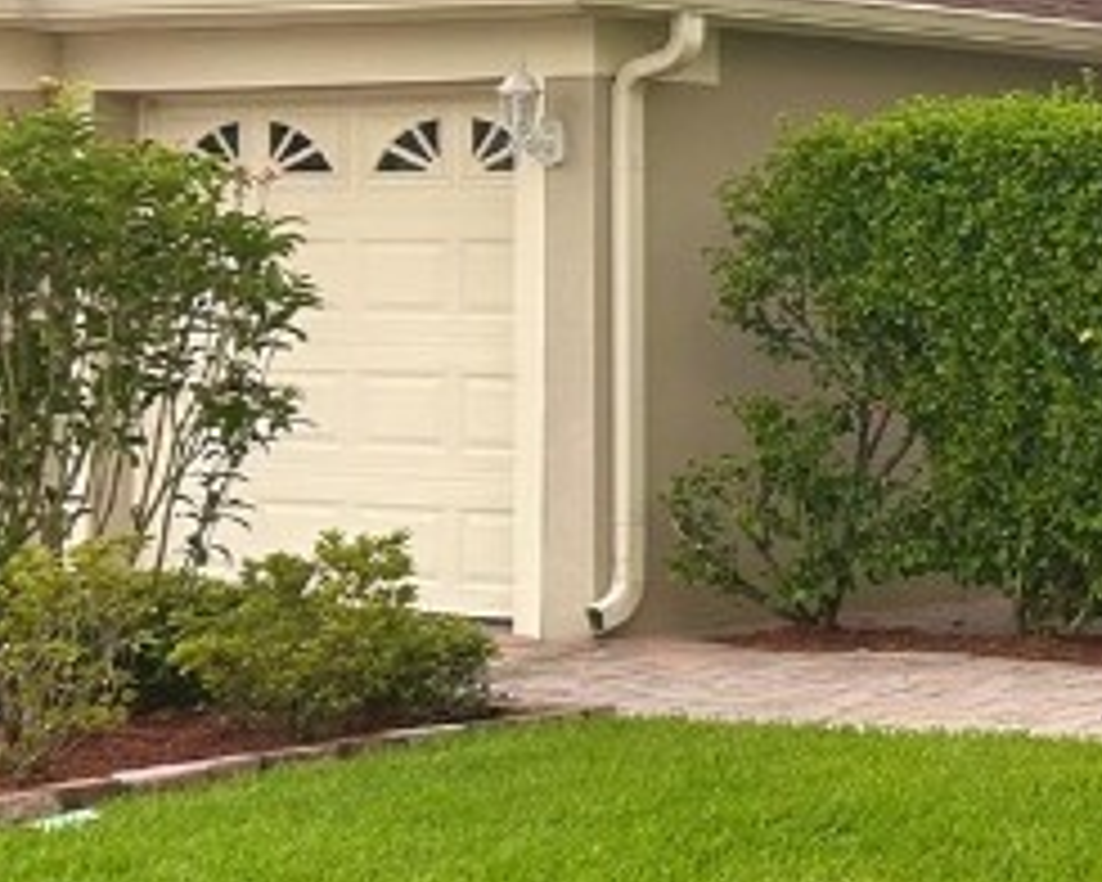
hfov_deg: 15.4
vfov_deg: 14.5
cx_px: 2038
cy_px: 310
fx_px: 3457
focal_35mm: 106
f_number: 1.5
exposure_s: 1/352
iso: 50
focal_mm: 5.7
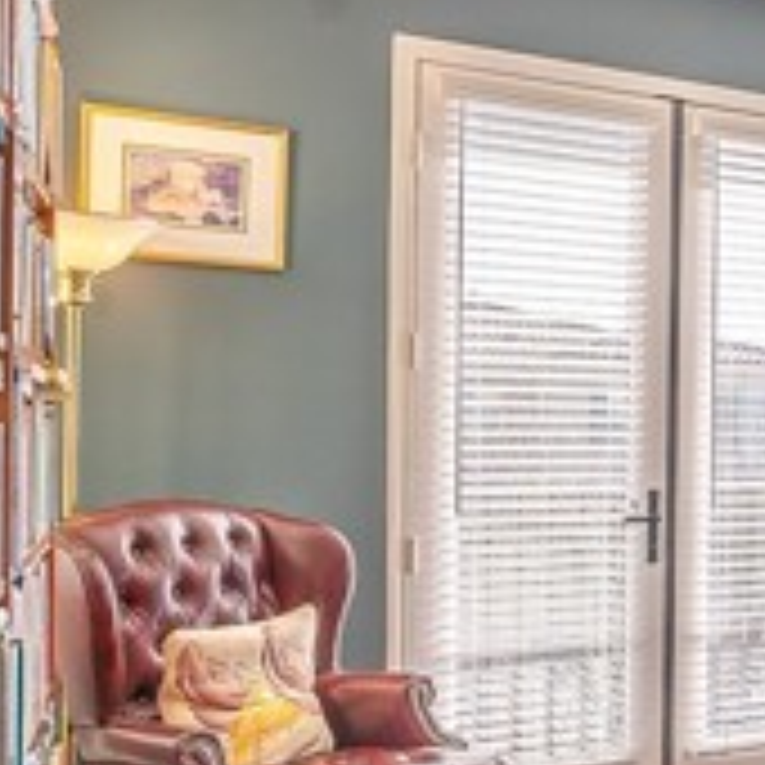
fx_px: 1200
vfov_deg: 35.3
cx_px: 1022
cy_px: 430
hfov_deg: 28.3
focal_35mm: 48
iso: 200
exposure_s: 1/100
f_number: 8
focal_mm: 15
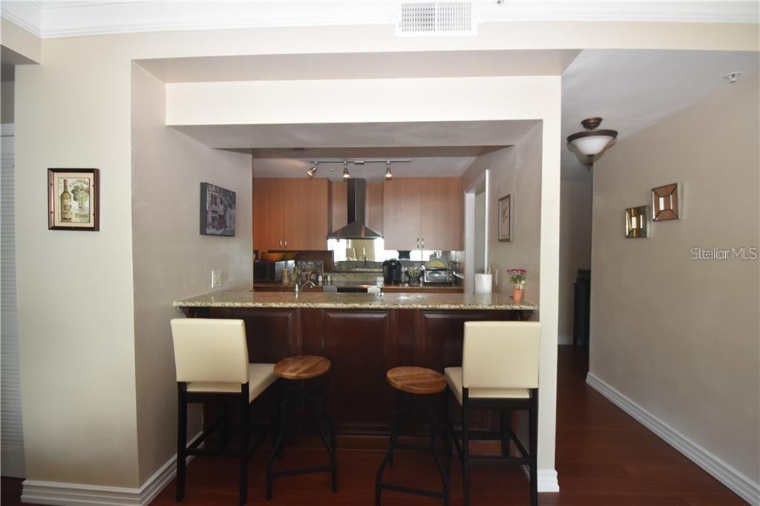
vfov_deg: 77.3
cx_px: 380
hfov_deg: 100.4
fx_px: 317
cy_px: 253
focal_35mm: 15
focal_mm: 10
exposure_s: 1/80
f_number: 4.5
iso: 800
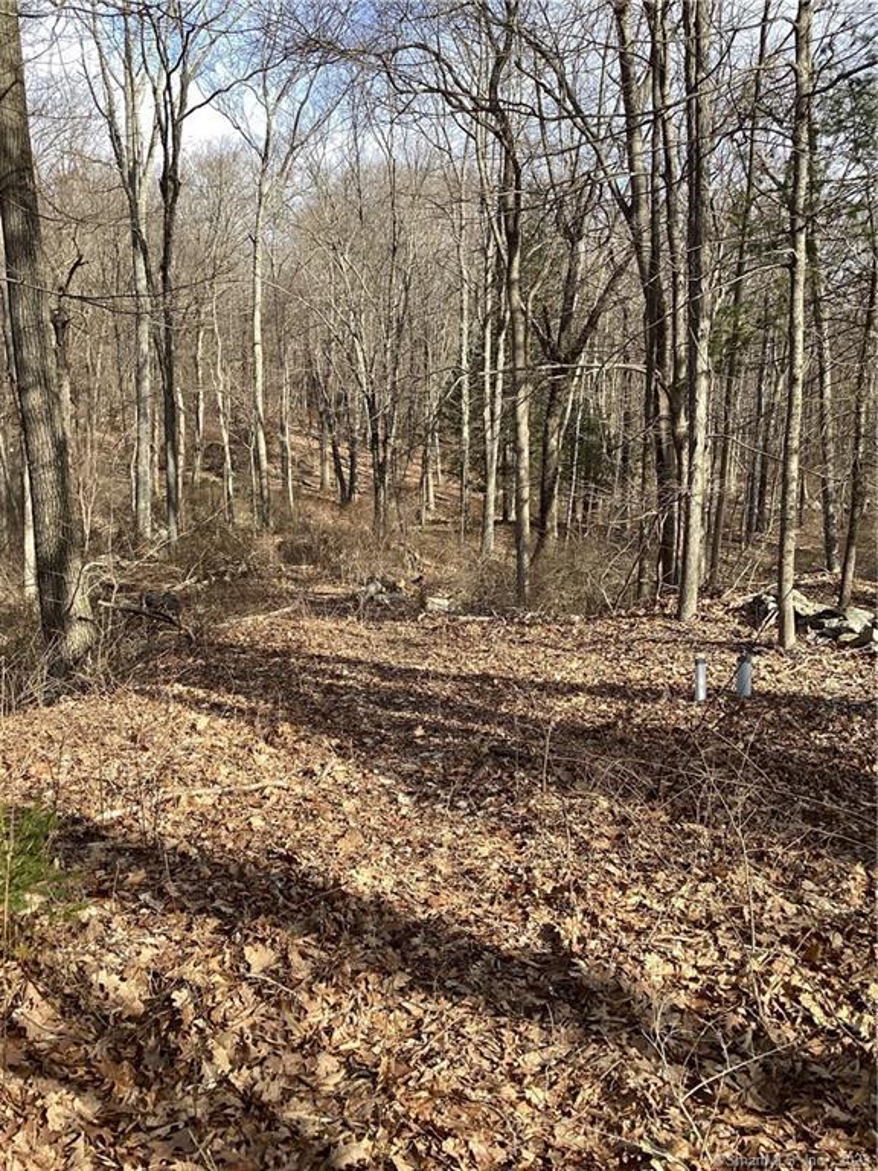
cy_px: 586
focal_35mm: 31
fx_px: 1048
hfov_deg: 45.4
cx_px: 439
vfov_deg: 58.4
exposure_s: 1/374
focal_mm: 3.3
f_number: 2.4
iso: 25
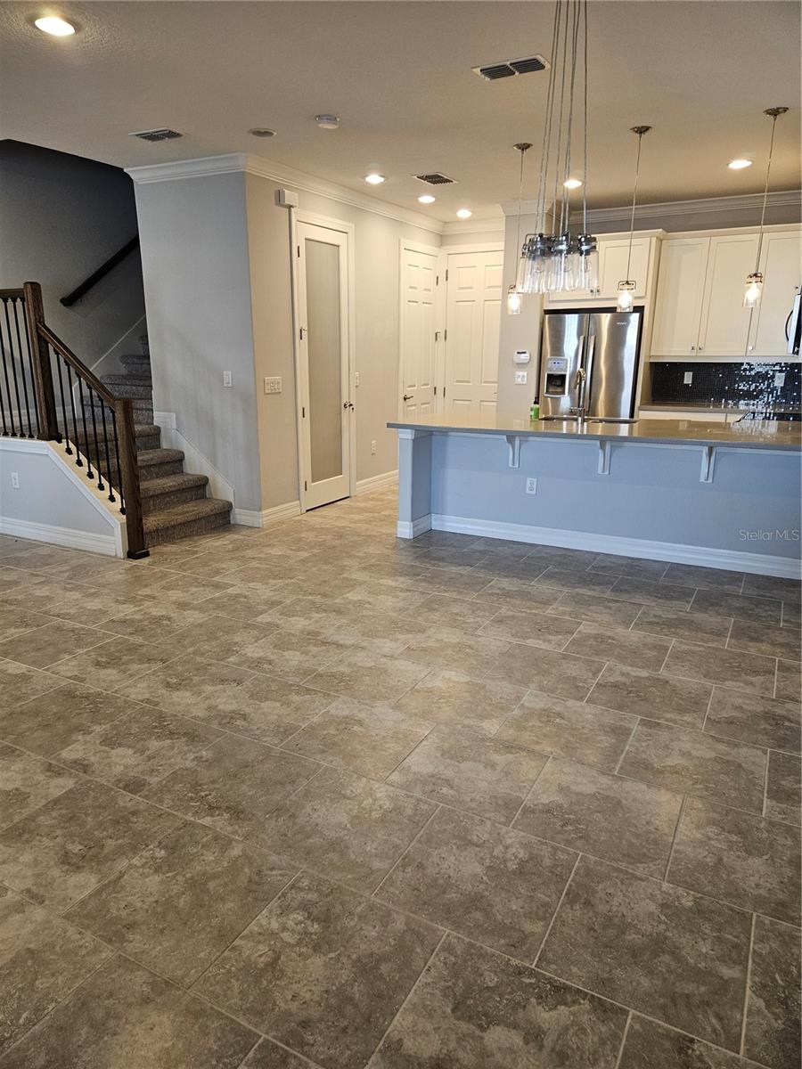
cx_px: 401
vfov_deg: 73.9
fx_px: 710
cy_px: 534
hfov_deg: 58.9
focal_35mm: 23
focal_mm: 5.4
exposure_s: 1/120
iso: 320
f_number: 1.8
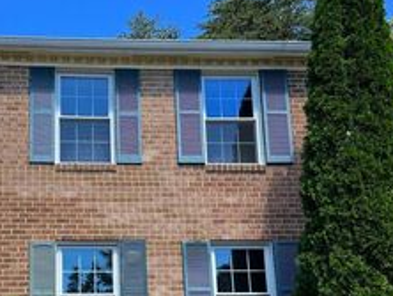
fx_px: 614
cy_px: 219
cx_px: 92
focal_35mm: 54
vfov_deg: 26.8
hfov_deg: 34.7
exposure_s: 1/1395
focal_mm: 6.76
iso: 80
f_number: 1.78
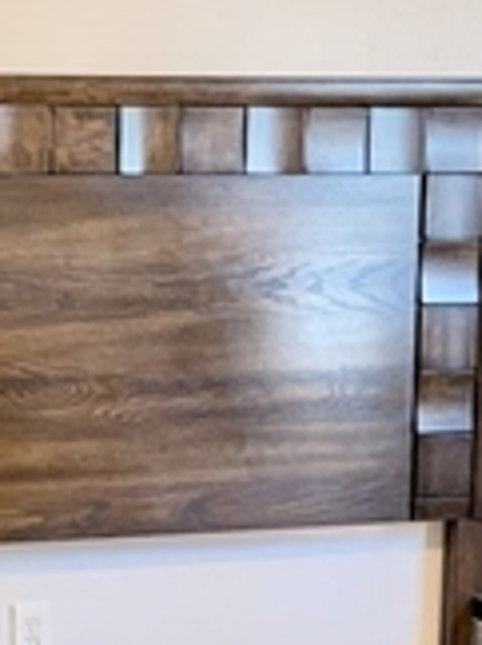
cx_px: -28
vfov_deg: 17.3
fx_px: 2122
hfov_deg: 12.8
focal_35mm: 114
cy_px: 394
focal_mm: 6.76
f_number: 1.78
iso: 80
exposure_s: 1/26
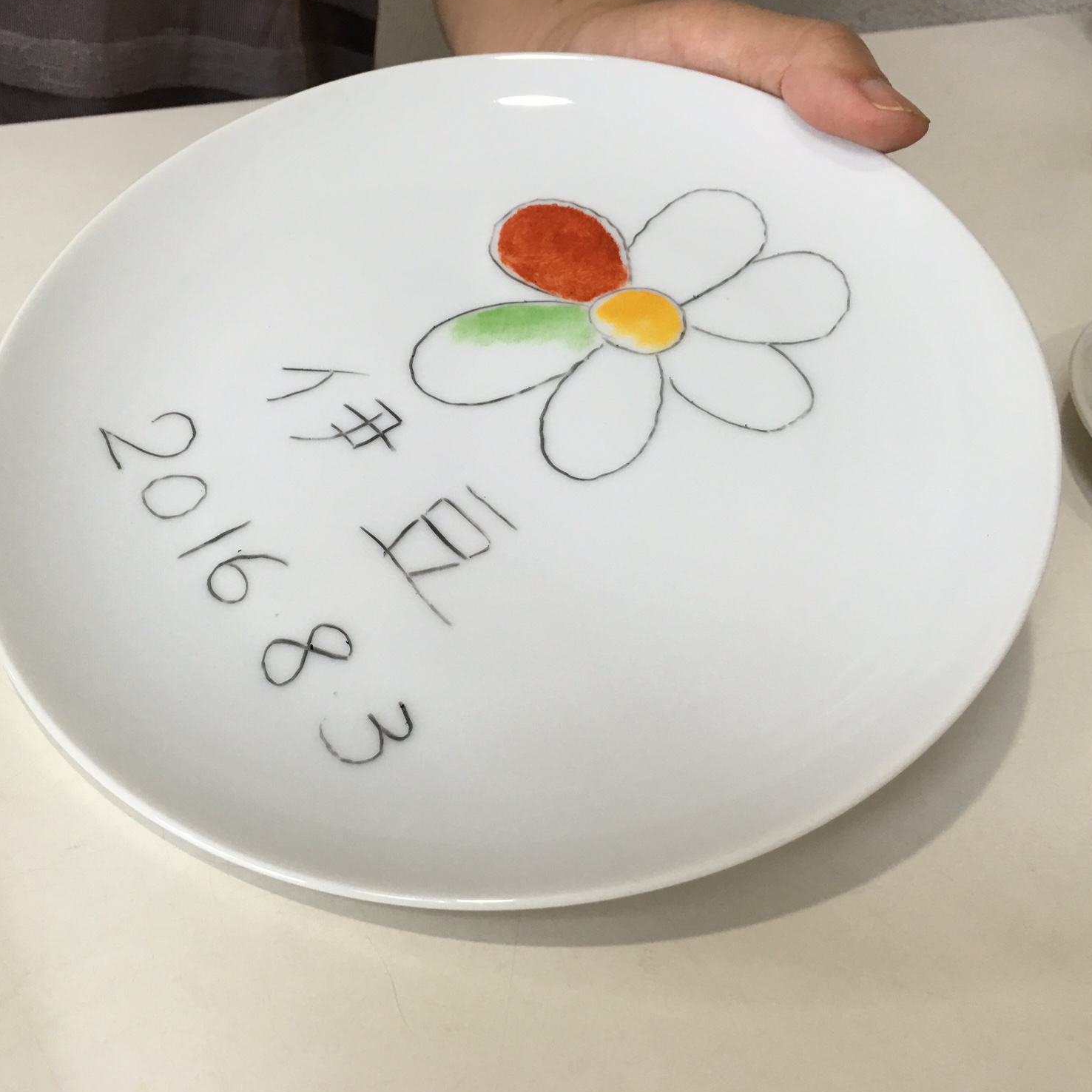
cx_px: 437
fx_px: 1249
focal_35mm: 35
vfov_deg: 47.2
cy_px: 548
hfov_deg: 47.0
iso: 32
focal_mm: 4.15
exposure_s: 1/33
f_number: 2.2
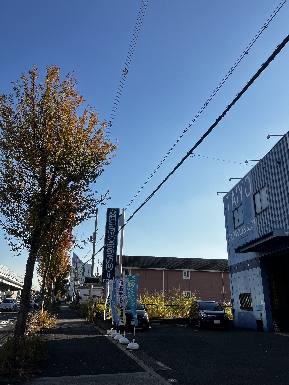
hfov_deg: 53.1
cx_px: 144
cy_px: 192
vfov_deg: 67.3
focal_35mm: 26
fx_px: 289
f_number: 1.5
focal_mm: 5.7
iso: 50
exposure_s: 1/3968
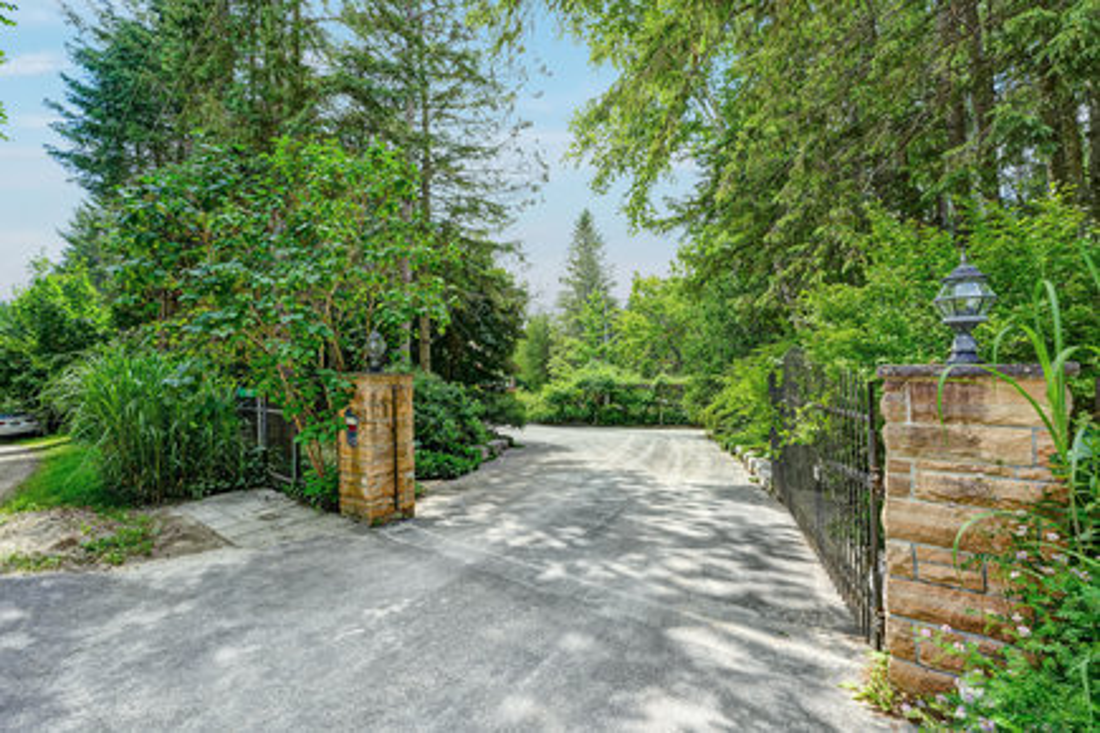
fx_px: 489
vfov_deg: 73.7
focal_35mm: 16
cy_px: 366
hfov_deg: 96.7
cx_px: 550
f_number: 8
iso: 100
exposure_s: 1/100
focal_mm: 16
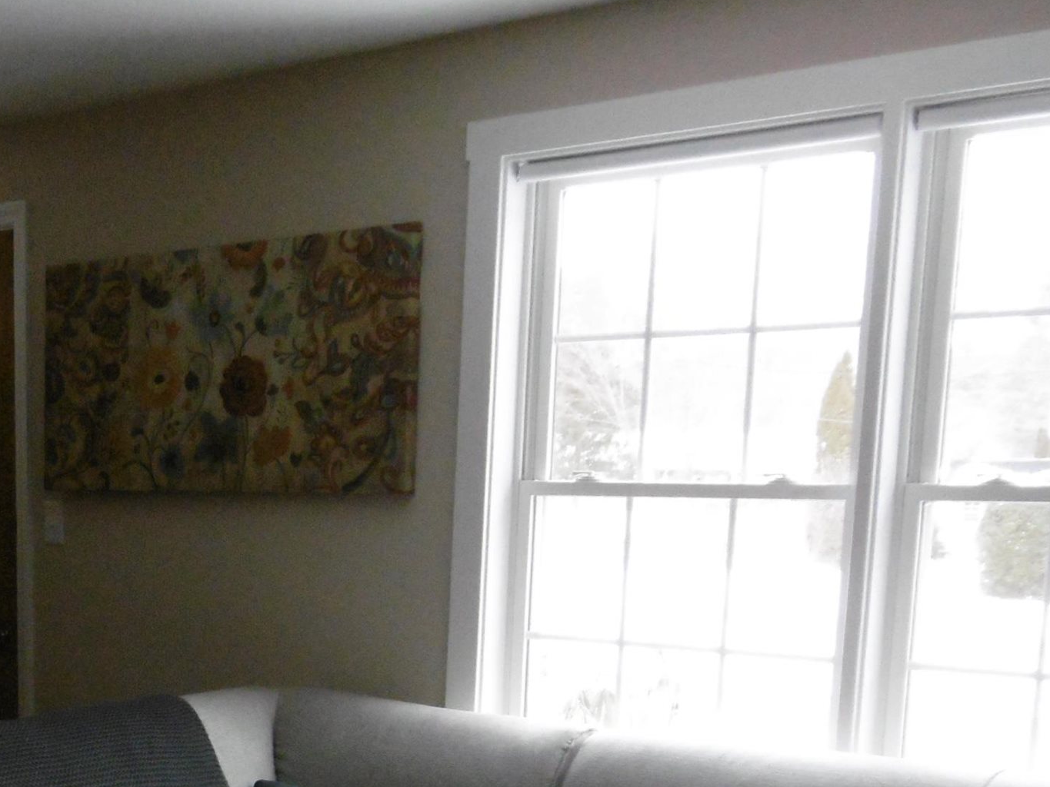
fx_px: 1638
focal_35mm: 54
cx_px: 152
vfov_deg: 25.9
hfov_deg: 34.0
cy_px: 757
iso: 320
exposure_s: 1/60
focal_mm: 4.3
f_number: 3.1
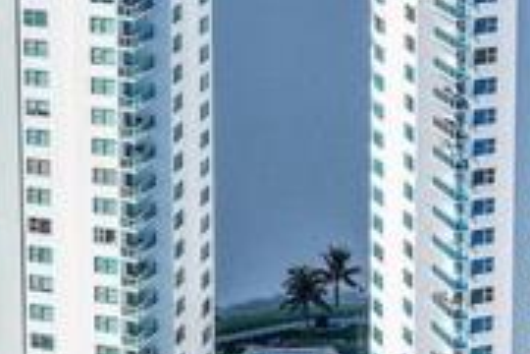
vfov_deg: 10.3
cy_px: -3
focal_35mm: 132
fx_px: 1943
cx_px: 127
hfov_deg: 15.5
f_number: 2.8
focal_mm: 8.38
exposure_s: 1/2000
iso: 150
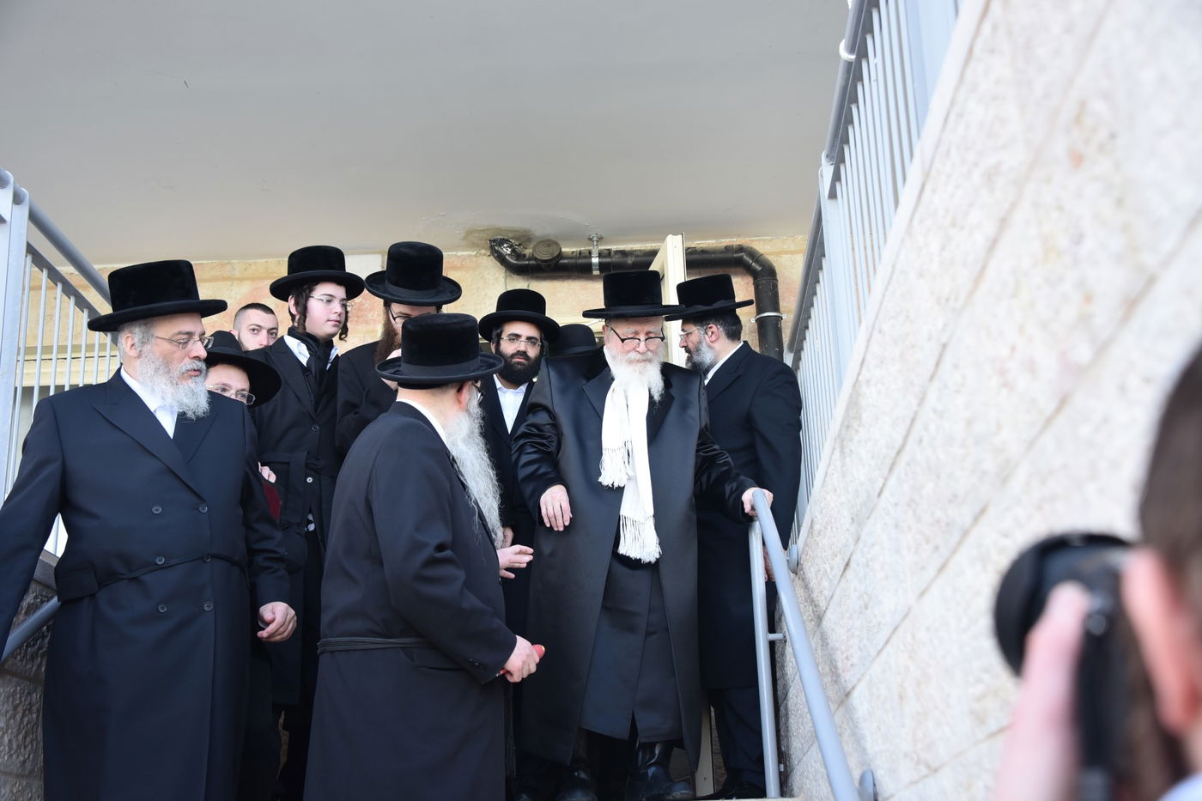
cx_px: 601
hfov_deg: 41.1
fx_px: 1602
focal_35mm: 48
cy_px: 400
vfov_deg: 28.1
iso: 800
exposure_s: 1/320
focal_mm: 48
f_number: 5
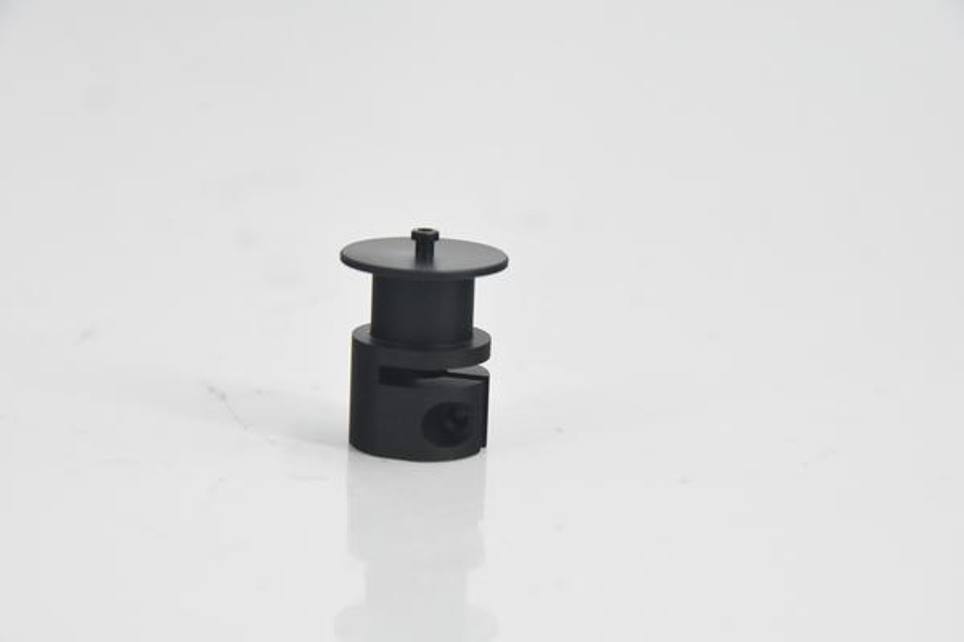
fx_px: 3213
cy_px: 321
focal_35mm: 120
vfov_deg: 11.4
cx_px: 482
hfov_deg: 17.1
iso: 5000
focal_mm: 80
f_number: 7.1
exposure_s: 1/800
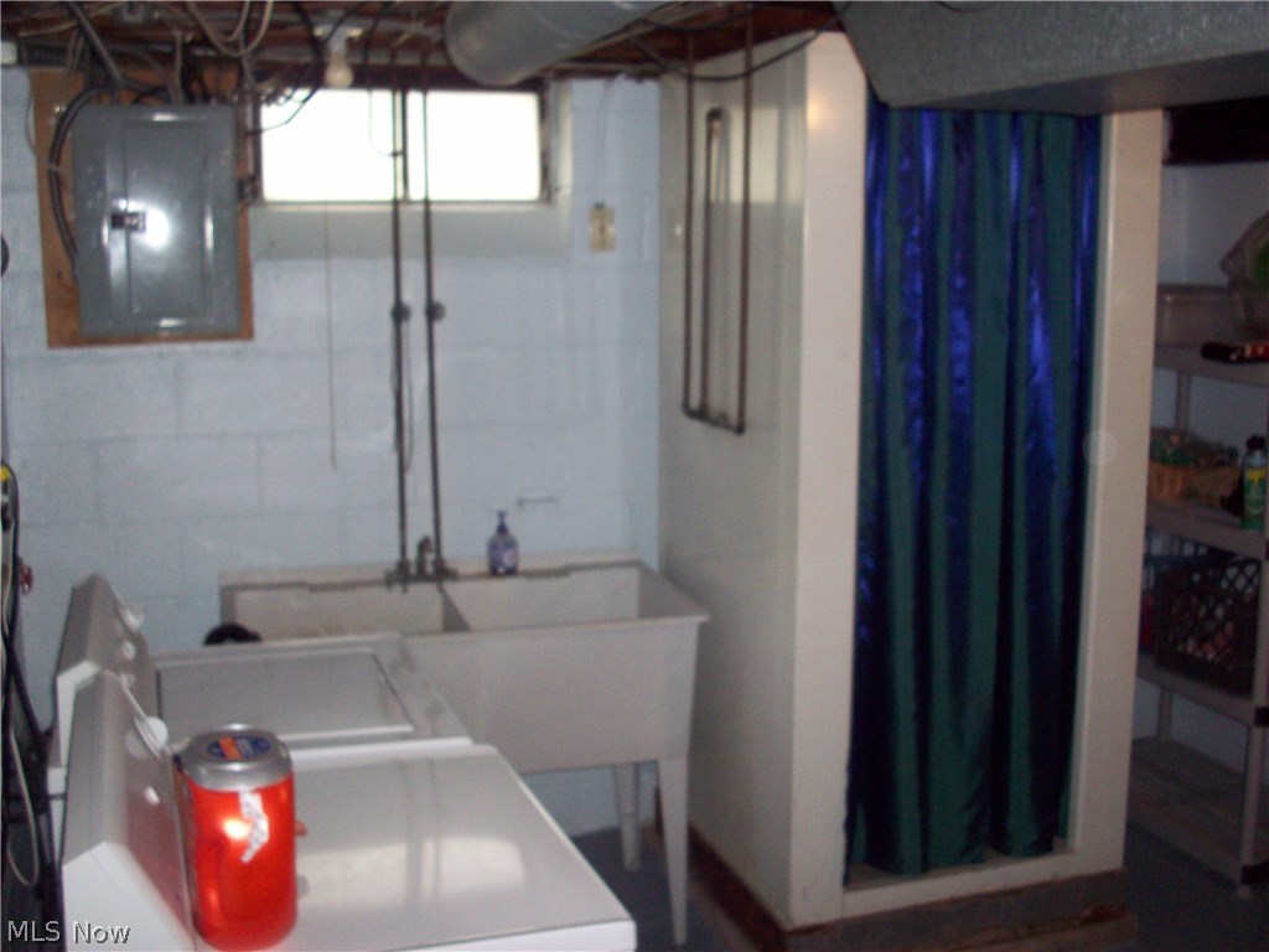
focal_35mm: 37
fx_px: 1356
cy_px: 476
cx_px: 634
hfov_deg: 50.1
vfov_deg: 38.7
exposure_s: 1/45
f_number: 2.8
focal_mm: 6.2
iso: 160
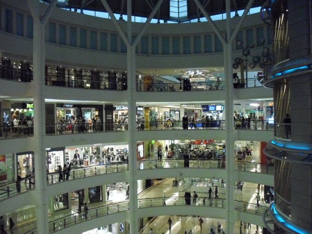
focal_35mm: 38
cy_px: 117
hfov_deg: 49.0
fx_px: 343
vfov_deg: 37.7
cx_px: 156
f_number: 2.8
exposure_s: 1/80
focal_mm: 6.2
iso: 800
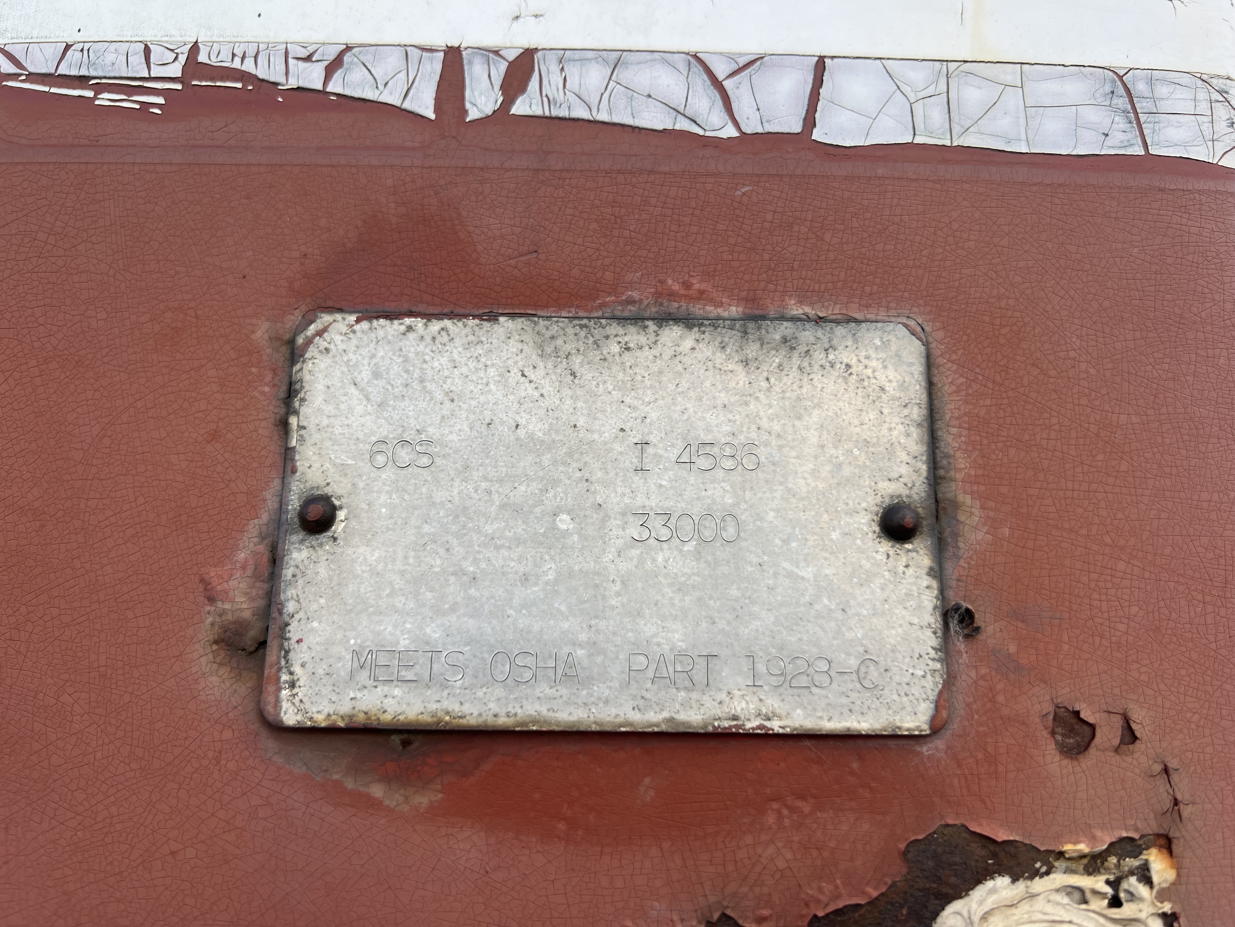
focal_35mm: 26
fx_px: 928
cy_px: 464
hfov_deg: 67.3
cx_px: 618
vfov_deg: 53.1
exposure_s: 1/873
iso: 50
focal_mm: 5.7
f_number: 1.5
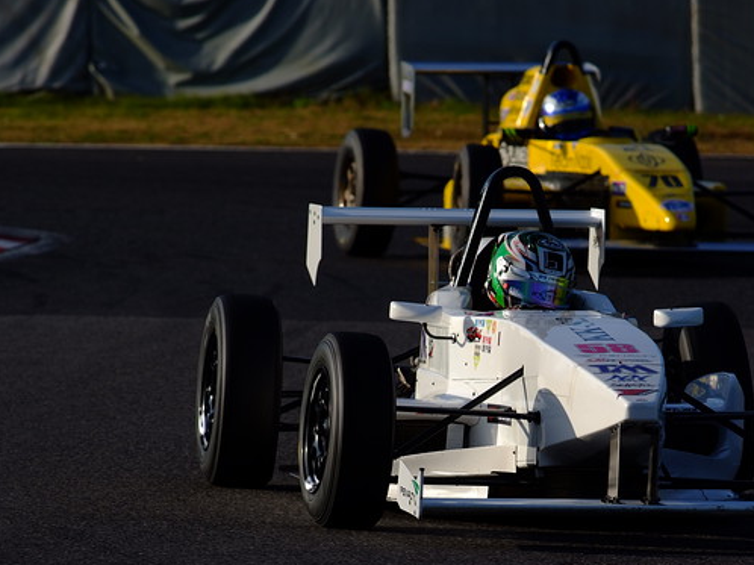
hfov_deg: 3.2
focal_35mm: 626
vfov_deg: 2.4
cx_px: 539
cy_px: 332
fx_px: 13629
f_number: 5.6
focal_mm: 300
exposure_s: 1/500
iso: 100
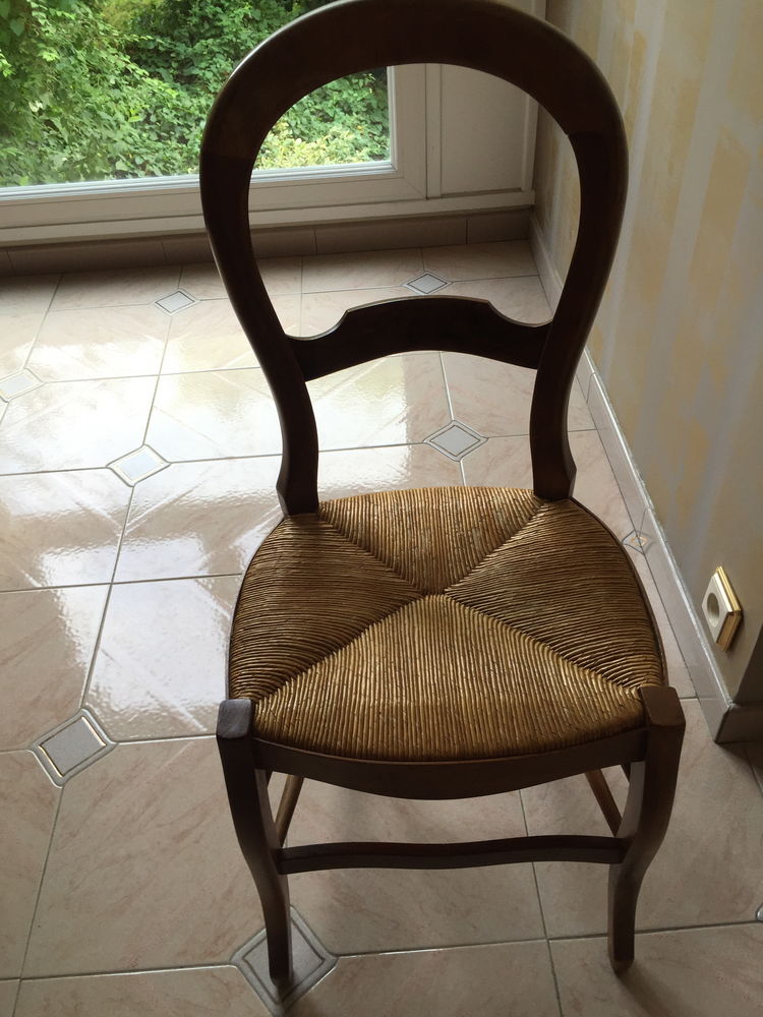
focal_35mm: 29
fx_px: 852
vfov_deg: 61.7
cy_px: 508
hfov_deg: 48.2
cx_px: 382
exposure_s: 1/100
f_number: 2.2
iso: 50
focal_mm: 4.15
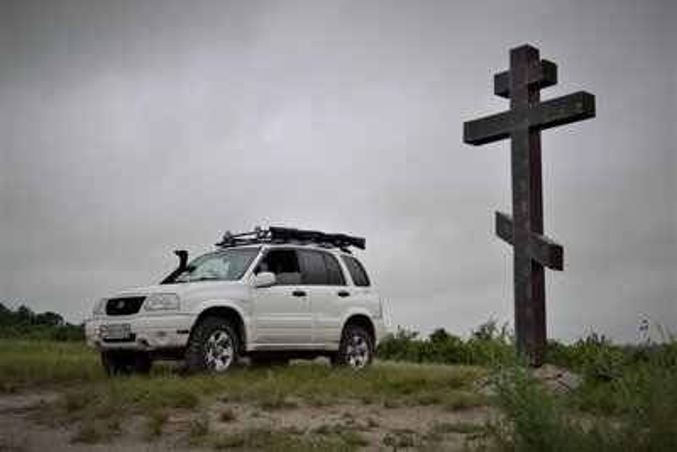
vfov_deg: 30.9
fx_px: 818
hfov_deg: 44.9
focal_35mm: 44
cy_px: 226
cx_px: 338
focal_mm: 29
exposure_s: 1/200
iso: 100
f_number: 6.3
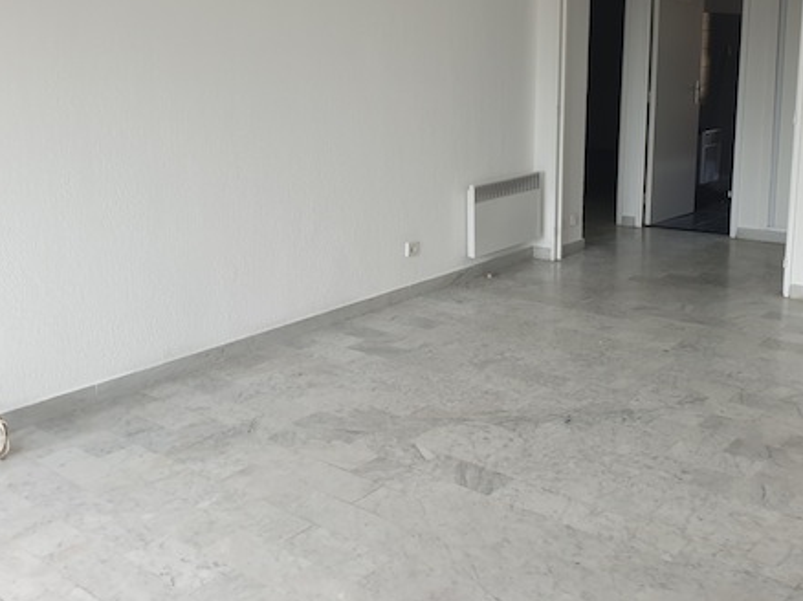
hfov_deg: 49.0
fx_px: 881
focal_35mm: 38
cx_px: 424
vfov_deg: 37.4
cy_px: 213
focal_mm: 4.3
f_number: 2.4
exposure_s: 1/120
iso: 64
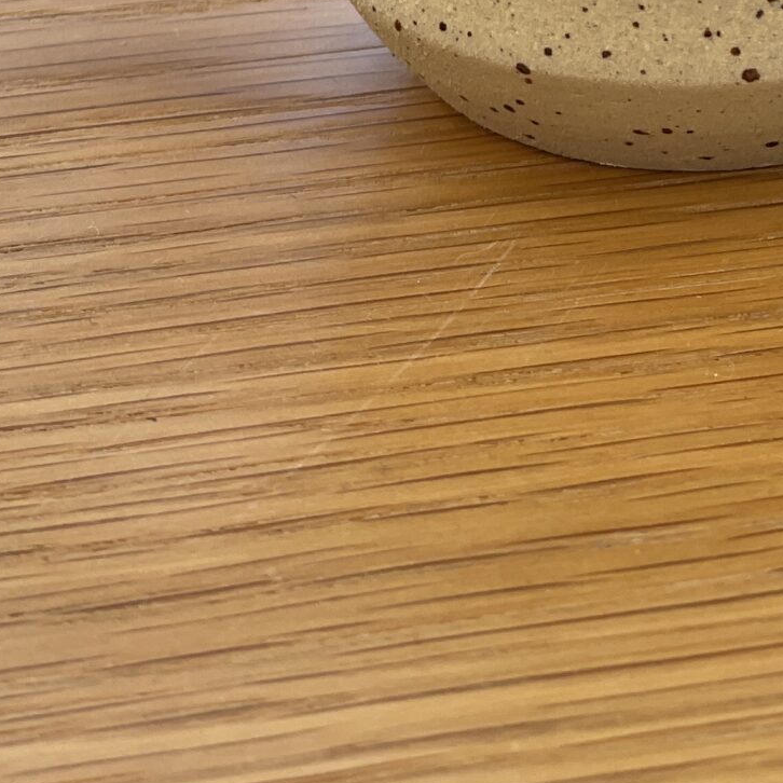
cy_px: -298
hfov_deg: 10.7
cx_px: 769
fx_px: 4146
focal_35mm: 162
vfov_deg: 10.5
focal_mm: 6
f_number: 2
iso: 32
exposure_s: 1/122
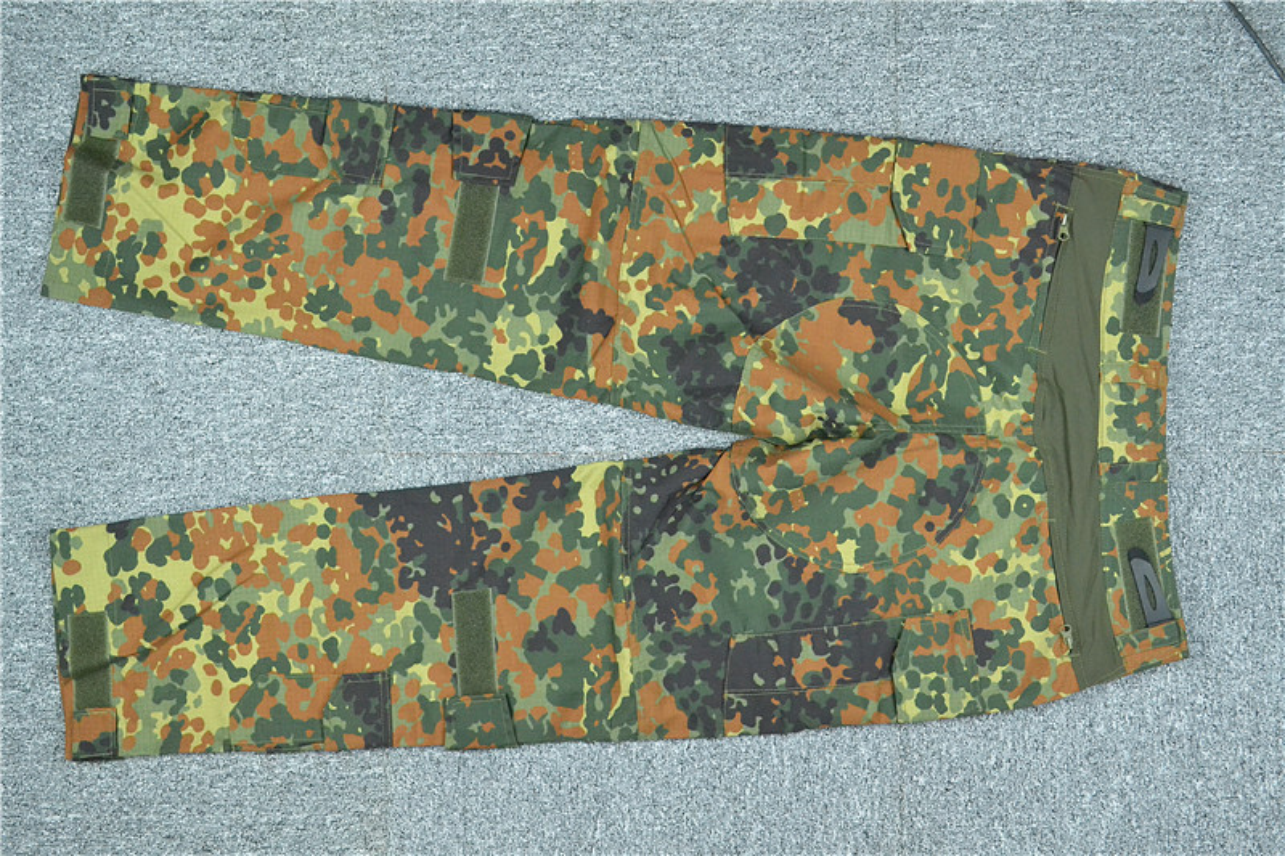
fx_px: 1606
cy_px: 428
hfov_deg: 43.6
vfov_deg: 29.9
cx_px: 642
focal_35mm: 45
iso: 3200
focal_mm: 30
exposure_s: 1/80
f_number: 8
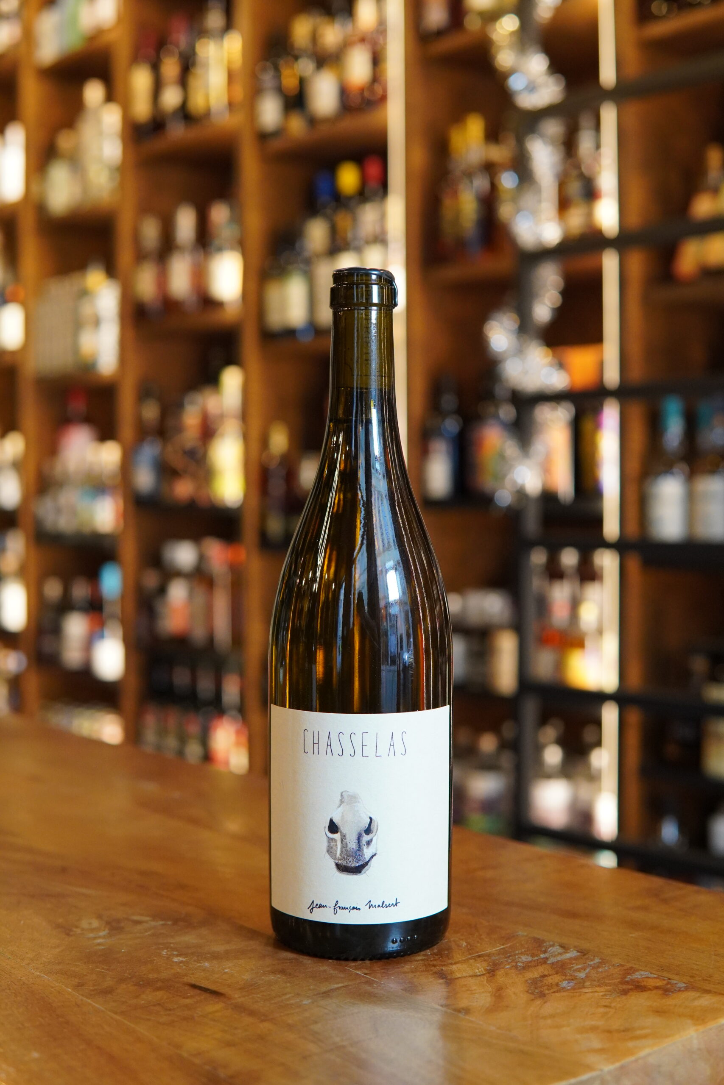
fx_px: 1357
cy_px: 542
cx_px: 362
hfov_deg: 29.9
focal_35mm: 45
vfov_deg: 43.6
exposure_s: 1/160
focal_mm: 30
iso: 1600
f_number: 3.2
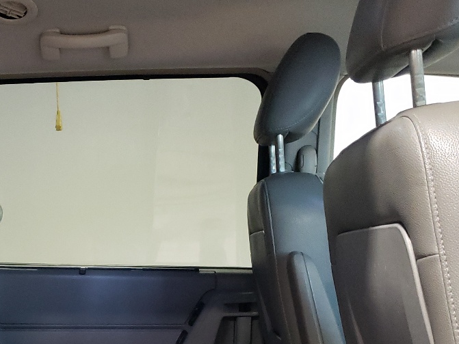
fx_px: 822
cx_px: 27
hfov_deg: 29.6
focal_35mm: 62
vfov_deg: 22.1
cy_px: 399
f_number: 1.5
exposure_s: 1/30
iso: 331
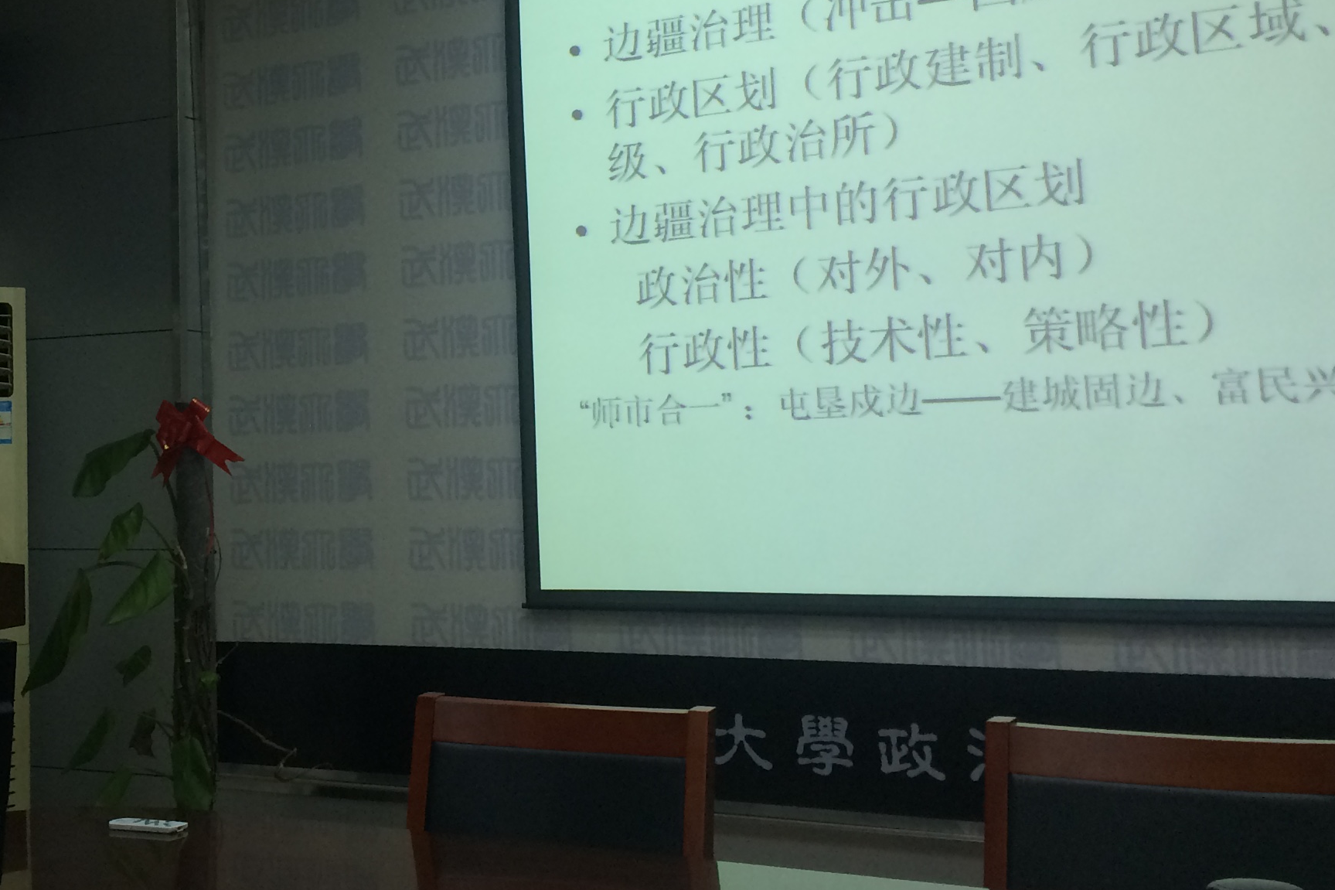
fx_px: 2113
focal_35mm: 57
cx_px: 196
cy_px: 220
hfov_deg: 33.6
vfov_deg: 23.5
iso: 50
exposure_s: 1/33
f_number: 2.2
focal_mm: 4.15
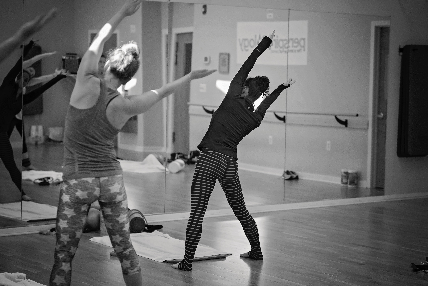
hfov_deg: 23.9
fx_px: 1011
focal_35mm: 85
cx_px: 214
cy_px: 143
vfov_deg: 16.1
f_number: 3.2
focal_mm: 85
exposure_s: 1/500
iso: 800
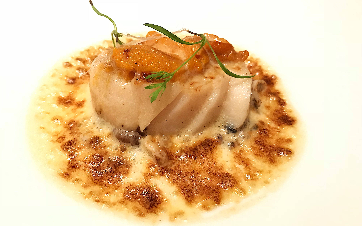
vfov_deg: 41.8
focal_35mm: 30
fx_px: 296
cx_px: 182
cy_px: 111
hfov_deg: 62.9
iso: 64
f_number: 1.8
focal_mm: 3.99
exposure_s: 1/15
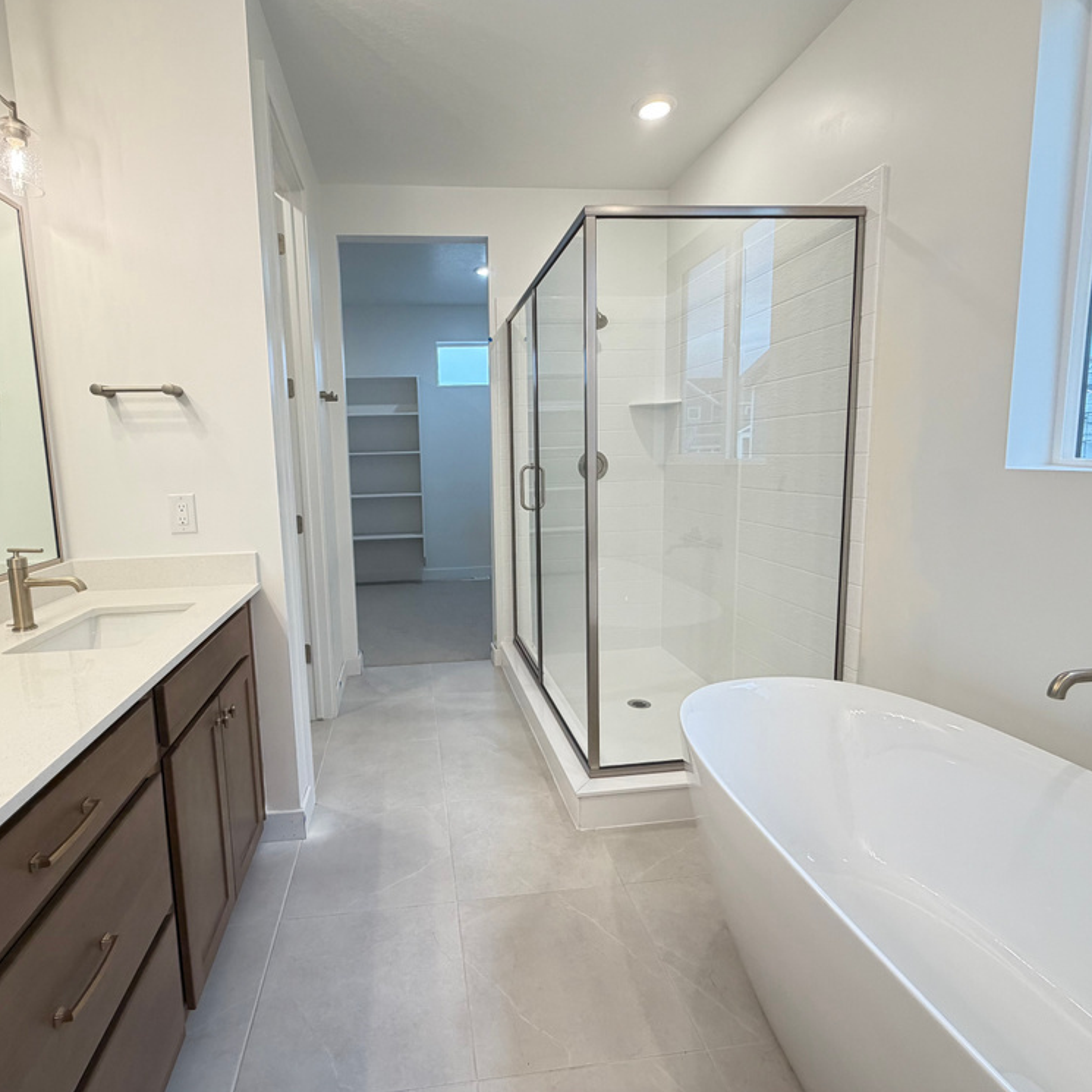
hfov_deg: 83.6
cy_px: 532
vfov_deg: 84.0
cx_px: 476
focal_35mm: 17
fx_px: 607
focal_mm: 2.22
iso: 250
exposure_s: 1/120
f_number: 2.2
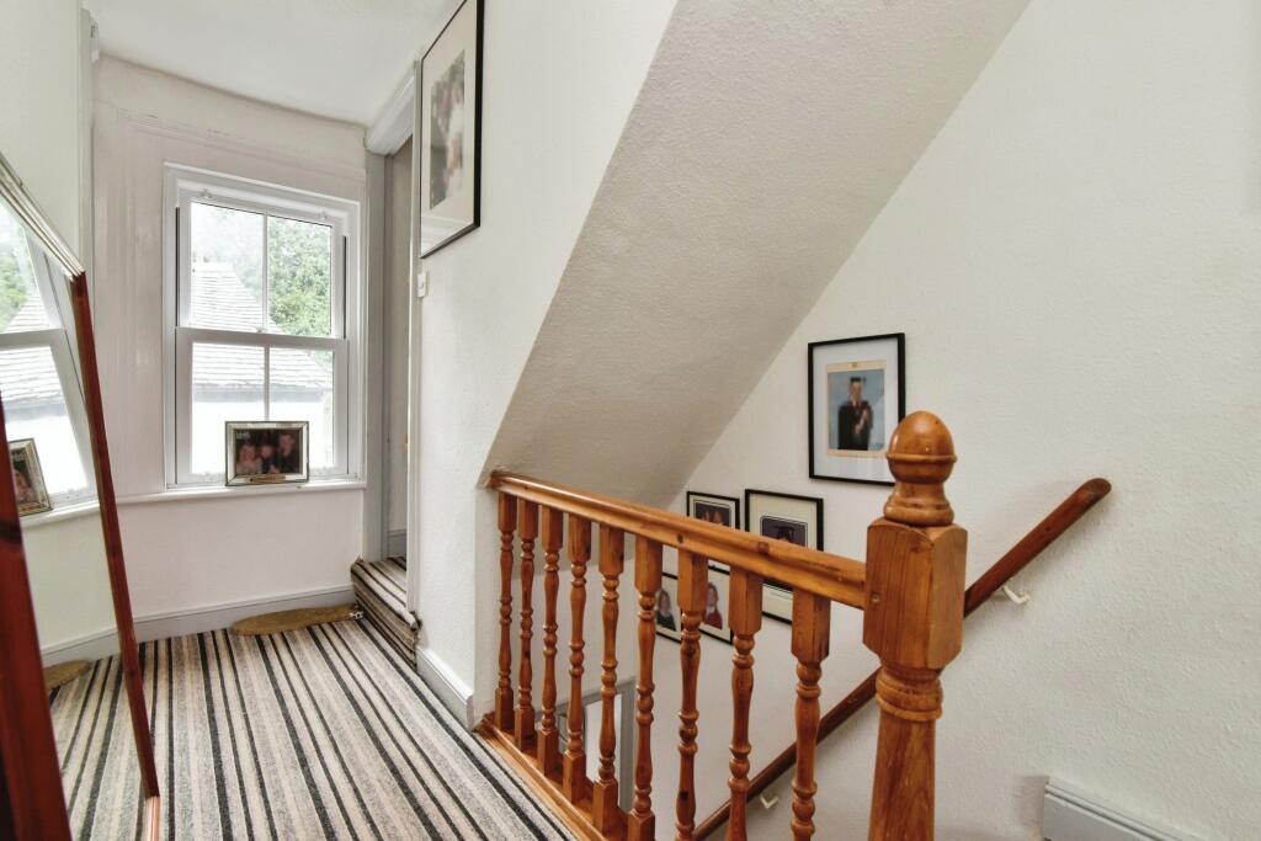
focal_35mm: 16
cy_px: 420
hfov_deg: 96.7
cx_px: 630
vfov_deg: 73.8
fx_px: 560
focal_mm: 16
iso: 500
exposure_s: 1/13
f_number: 7.1
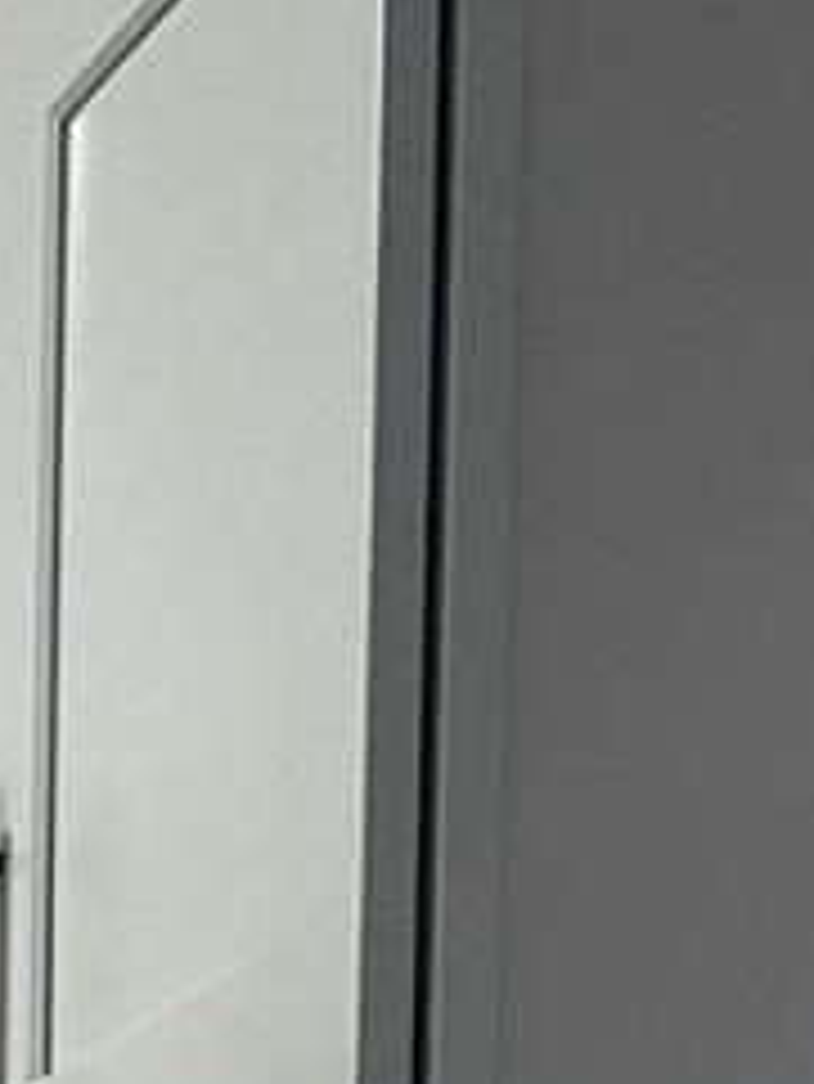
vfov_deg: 10.7
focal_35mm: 153
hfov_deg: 8.1
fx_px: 4793
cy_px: 2730
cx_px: -1709
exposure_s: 1/60
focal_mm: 6.76
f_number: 1.78
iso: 250
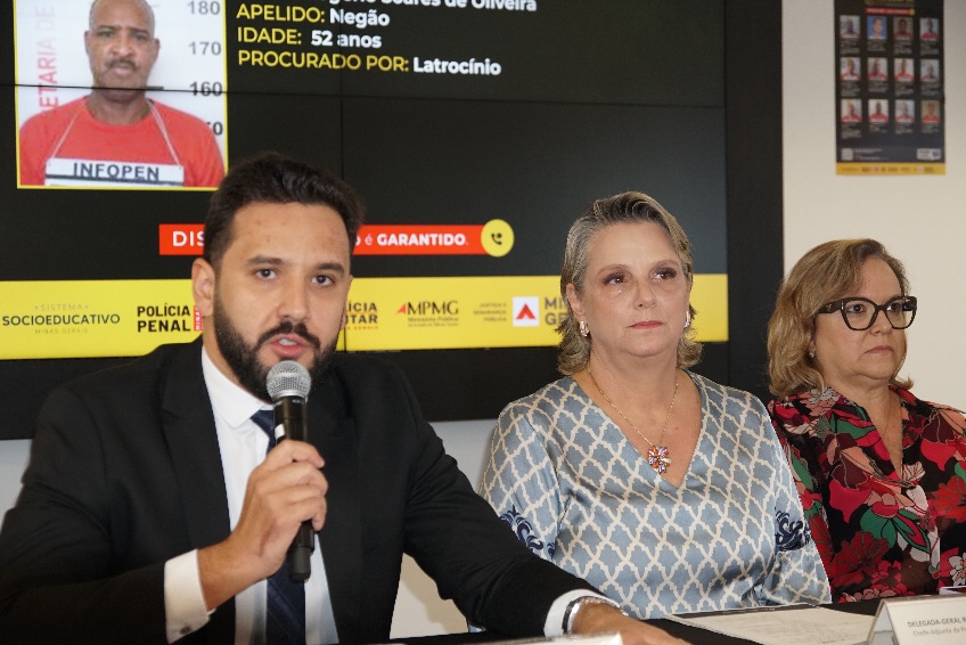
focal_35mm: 80
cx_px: 483
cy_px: 322
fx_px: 2134
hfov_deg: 25.5
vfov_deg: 17.2
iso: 1600
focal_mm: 53
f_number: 6.3
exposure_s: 1/161
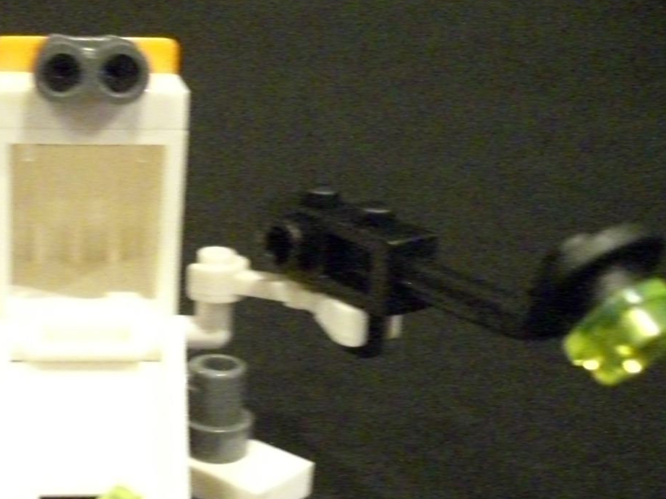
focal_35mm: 66
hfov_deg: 28.5
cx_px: 100
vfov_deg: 22.1
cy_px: 354
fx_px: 1270
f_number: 3.1
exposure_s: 1/15
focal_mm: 6.3
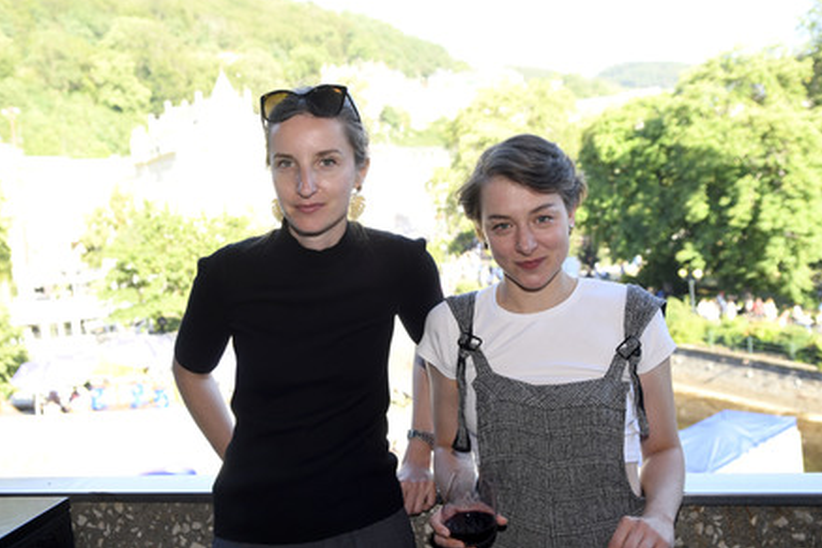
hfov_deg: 54.4
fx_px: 799
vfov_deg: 37.9
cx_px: 406
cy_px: 268
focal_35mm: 35
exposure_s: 1/400
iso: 400
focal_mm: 23
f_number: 4
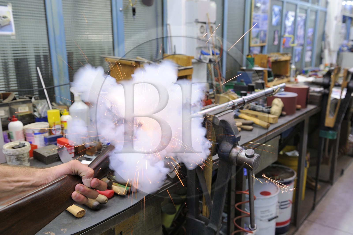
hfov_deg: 58.7
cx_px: 176
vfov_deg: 41.1
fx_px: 314
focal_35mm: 32
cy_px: 118
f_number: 4.5
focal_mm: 32
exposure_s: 1/40
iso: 800
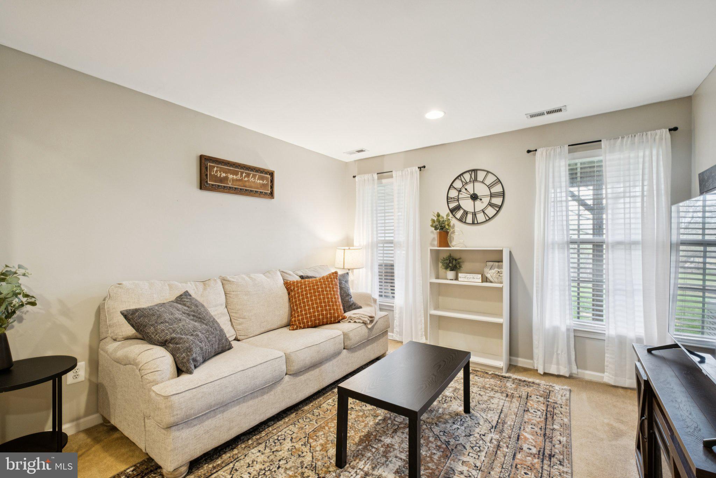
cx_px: 358
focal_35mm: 15
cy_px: 239
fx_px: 298
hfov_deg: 100.4
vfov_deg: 77.3
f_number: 8
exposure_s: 1/4
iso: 250
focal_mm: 10
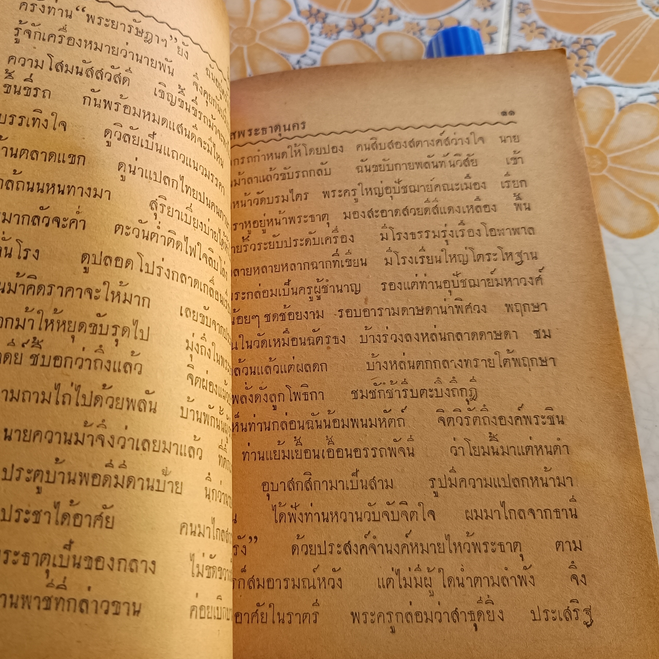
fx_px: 711
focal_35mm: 33
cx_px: 246
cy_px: 308
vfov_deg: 49.7
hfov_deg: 49.3
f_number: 1.7
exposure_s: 1/50
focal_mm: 5.31
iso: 220
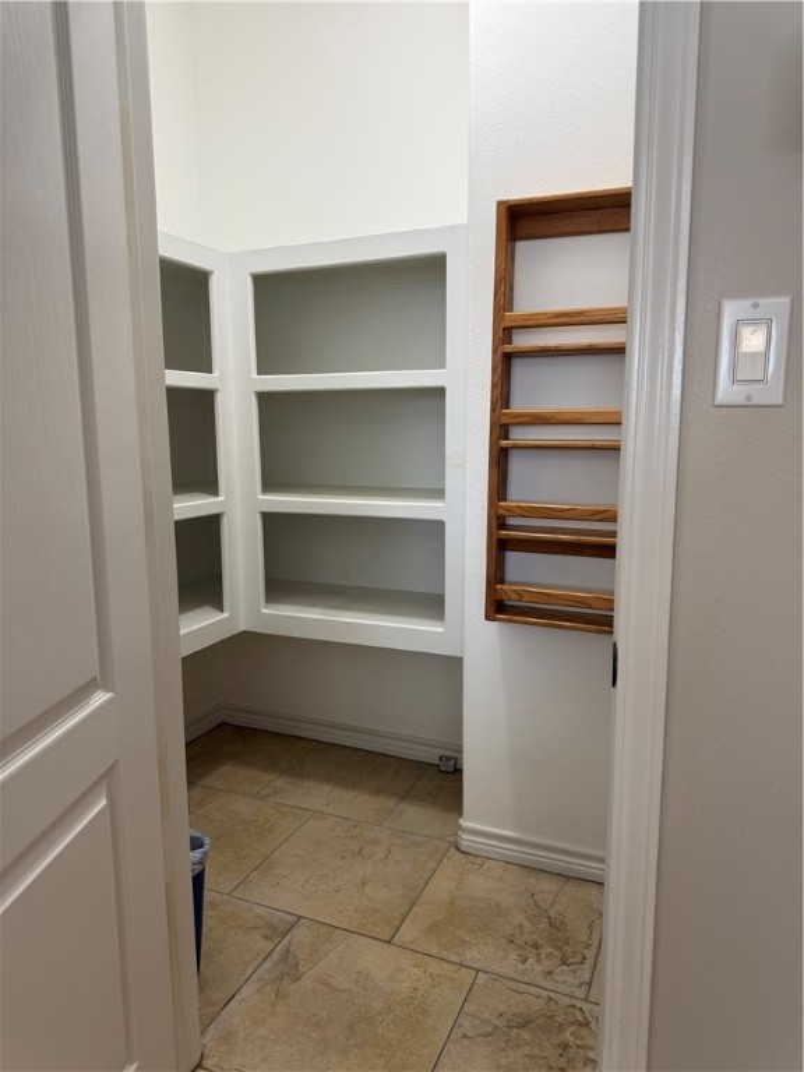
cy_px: 536
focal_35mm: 24
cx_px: 402
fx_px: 743
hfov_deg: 56.8
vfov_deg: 71.6
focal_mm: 6.76
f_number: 1.78
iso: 100
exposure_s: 1/60
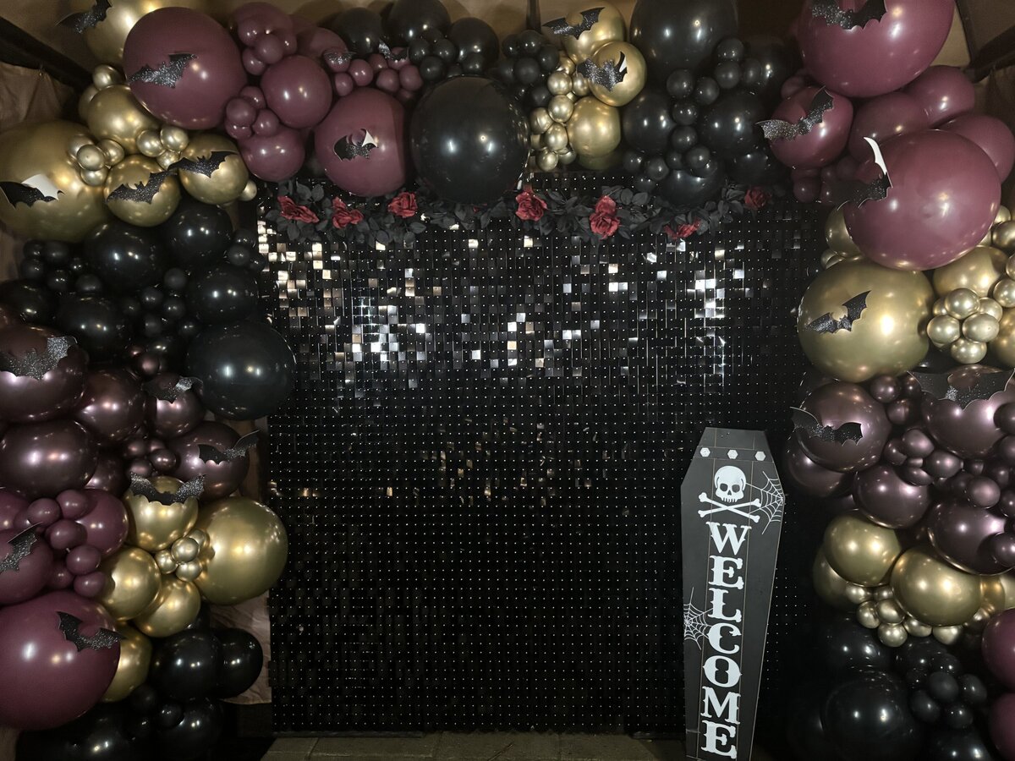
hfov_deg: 67.3
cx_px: 508
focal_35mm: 26
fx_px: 762
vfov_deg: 53.1
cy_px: 380
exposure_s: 1/30
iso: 1000
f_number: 1.6
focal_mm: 5.96
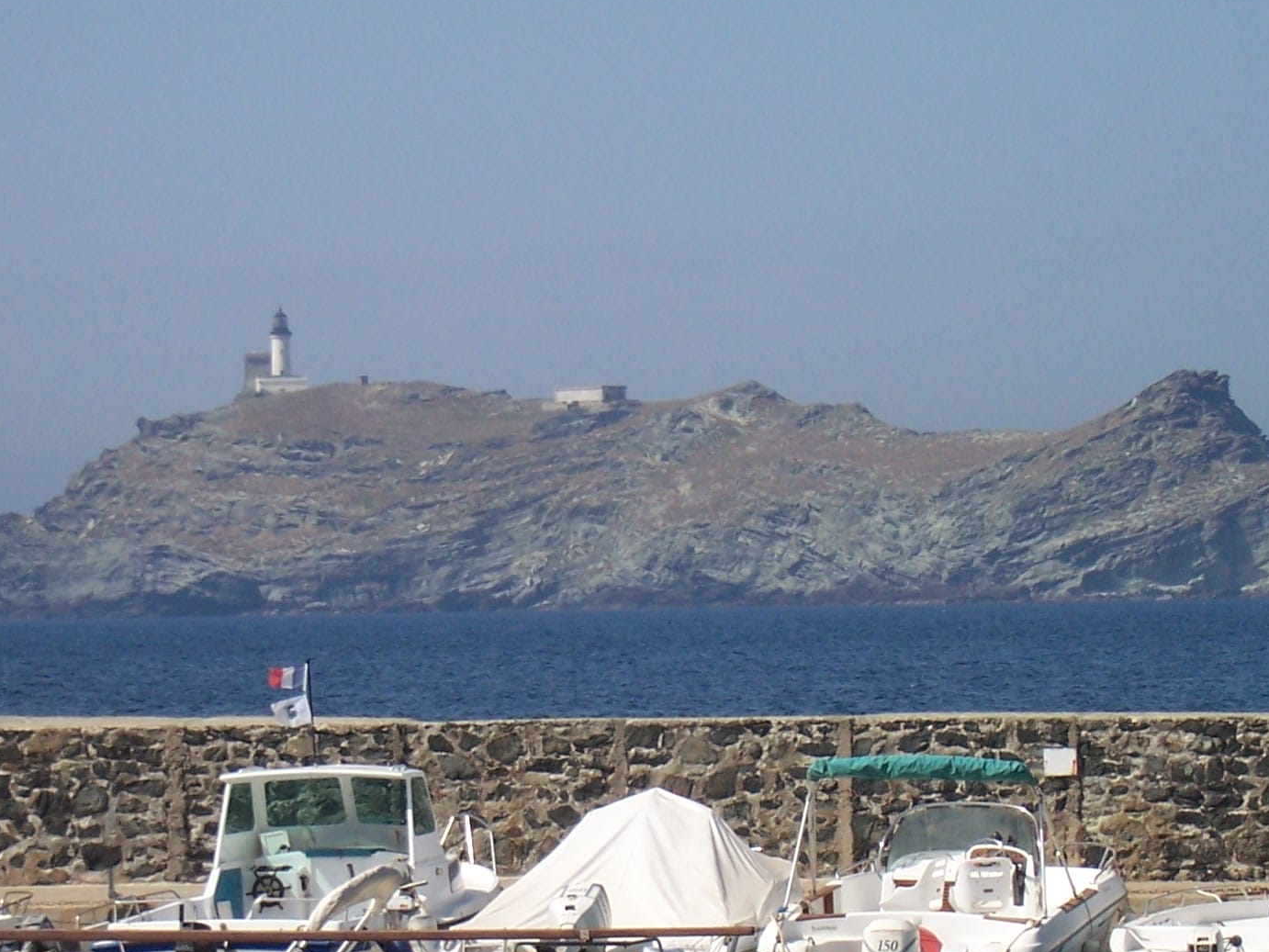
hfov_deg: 9.0
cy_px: 633
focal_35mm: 220
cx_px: 672
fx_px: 8066
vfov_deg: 6.8
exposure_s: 1/500
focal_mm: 22
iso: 80
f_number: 6.7
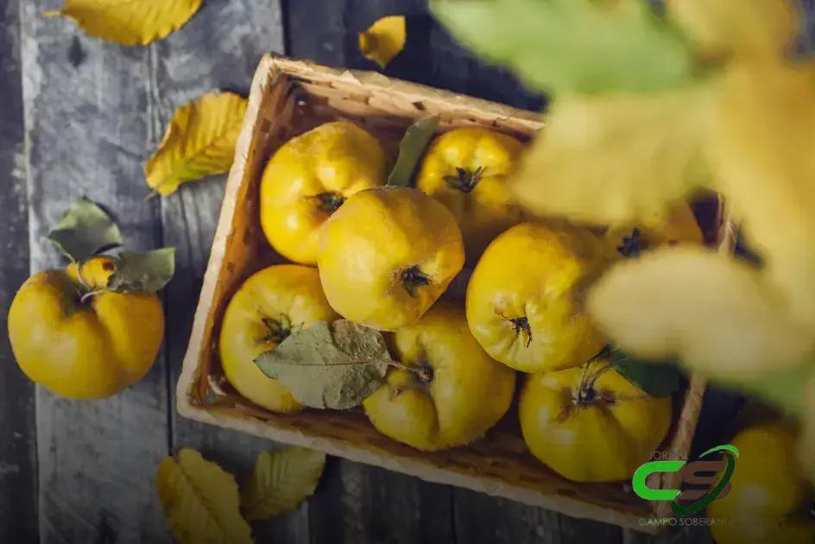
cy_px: 272
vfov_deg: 16.1
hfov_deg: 23.9
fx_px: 1925
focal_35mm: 85
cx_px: 408
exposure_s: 1/125
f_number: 3.5
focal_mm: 85
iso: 1250
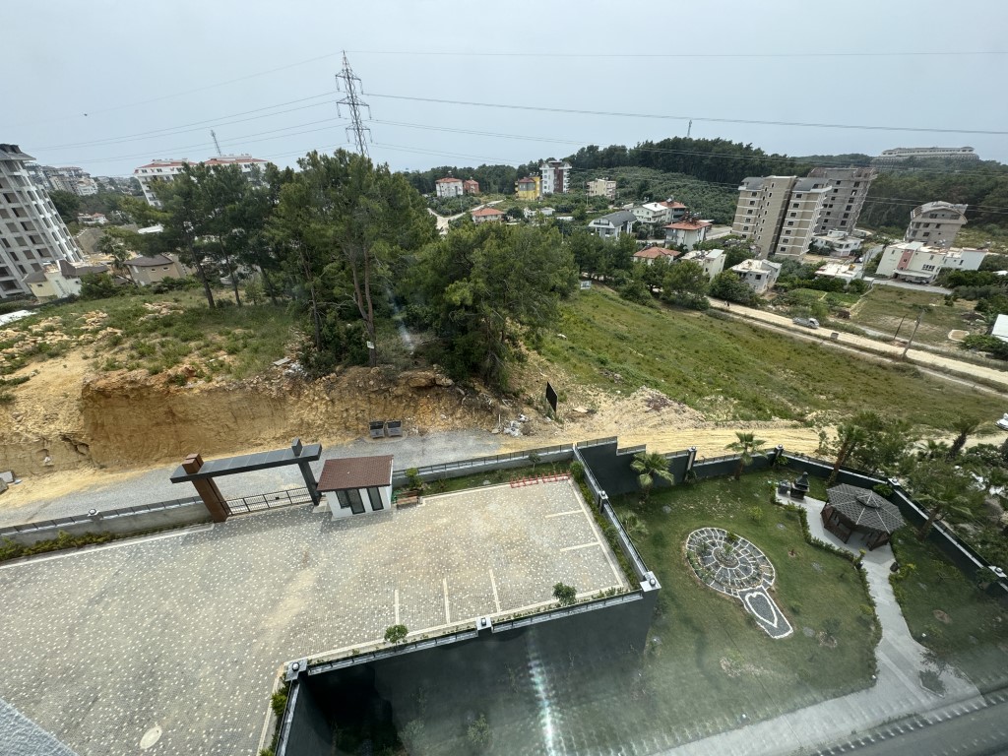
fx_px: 408
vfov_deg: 85.7
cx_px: 504
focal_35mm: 14
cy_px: 378
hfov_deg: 102.1
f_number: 2.2
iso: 40
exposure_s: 1/1094
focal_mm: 2.22
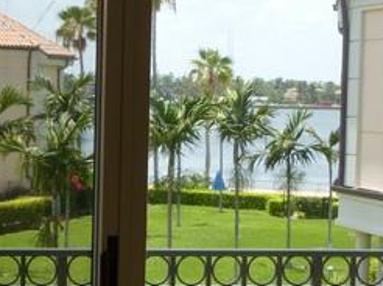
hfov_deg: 15.5
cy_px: 190
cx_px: 8
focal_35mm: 125
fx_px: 1382
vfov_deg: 11.8
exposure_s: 1/80
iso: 80
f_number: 3.8
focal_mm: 7.9
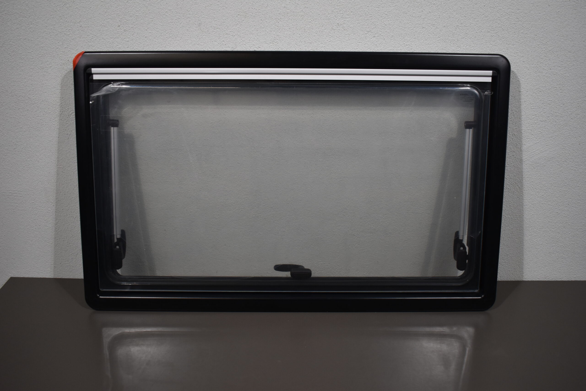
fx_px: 562
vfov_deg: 38.4
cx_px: 293
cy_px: 196
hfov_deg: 55.1
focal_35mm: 34
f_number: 3.8
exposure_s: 1/250
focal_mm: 23
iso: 560
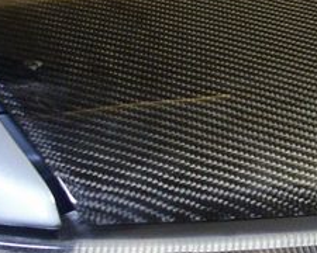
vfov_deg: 12.3
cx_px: 500
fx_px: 1173
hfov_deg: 14.2
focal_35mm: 125
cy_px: 160
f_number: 2.8
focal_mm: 9.48
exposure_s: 1/6
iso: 200
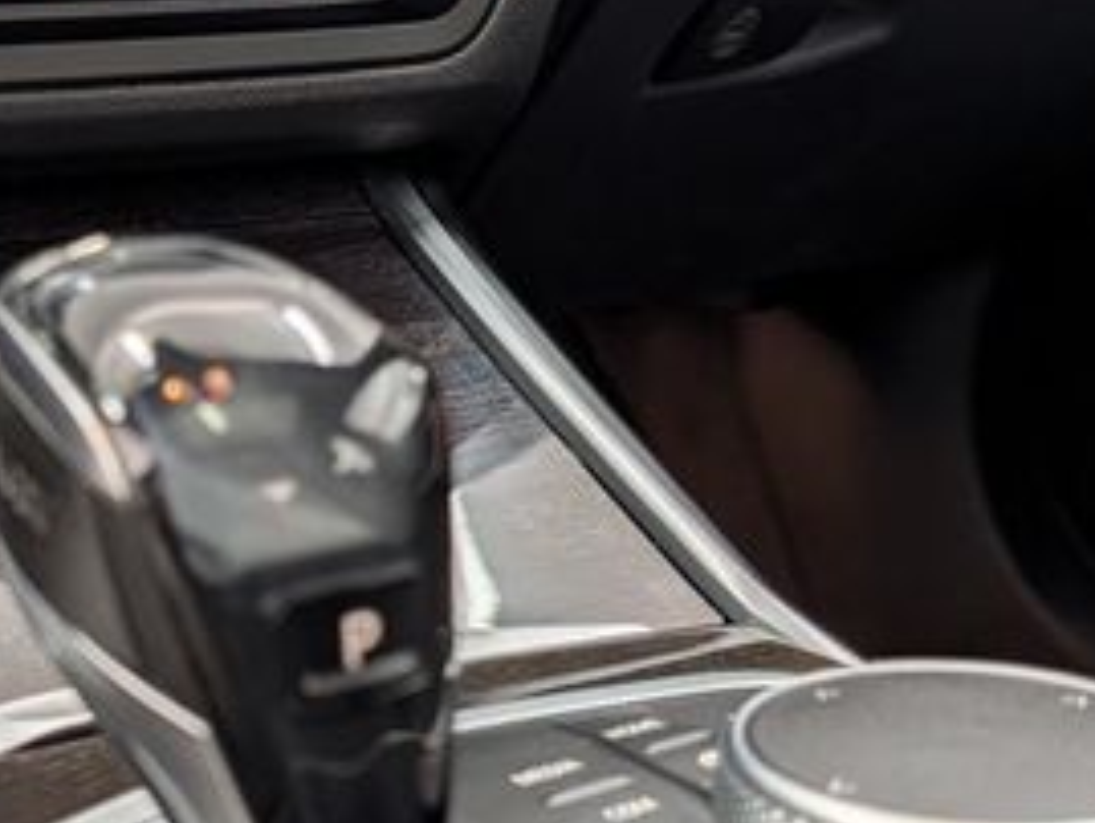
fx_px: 1804
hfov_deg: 33.2
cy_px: 469
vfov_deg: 25.7
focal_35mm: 57
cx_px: 305
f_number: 1.68
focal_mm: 6.9
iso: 21
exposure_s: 1/60
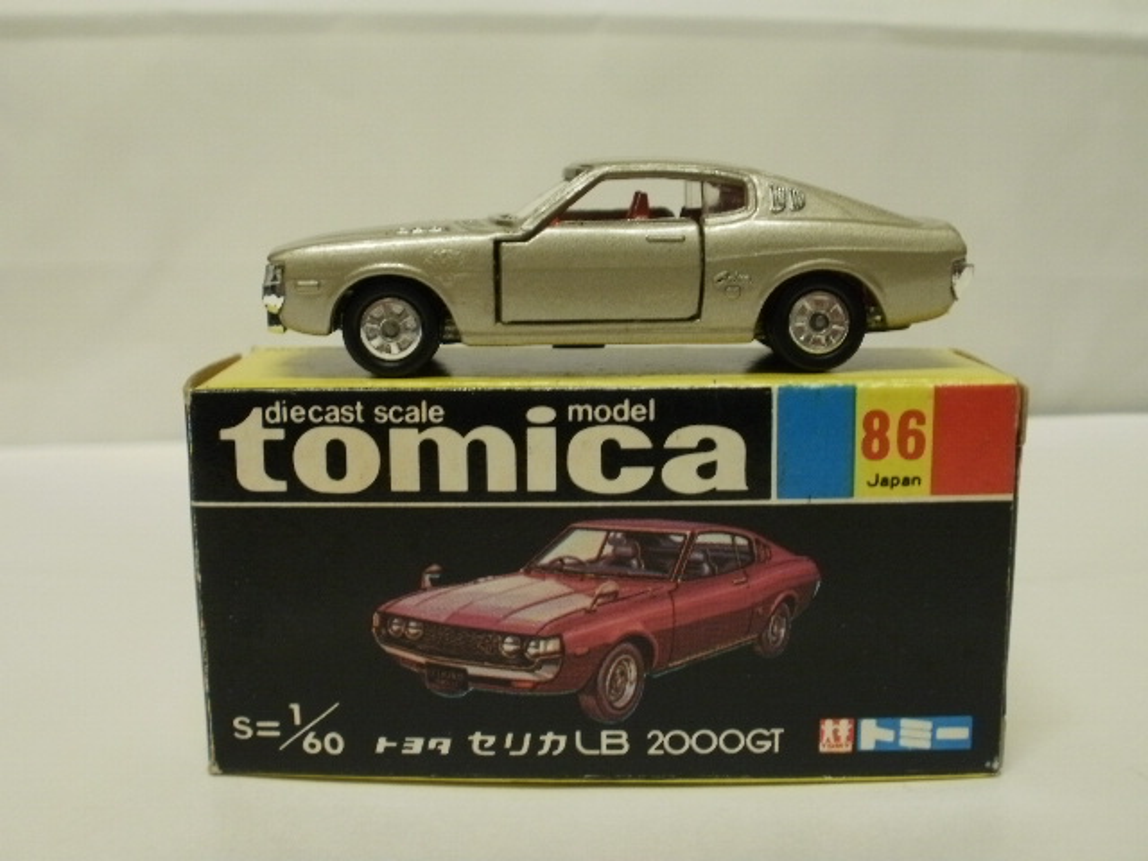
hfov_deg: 42.9
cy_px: 430
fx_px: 1459
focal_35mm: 44
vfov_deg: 32.9
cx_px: 574
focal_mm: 7.7
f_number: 4
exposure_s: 1/10
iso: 125
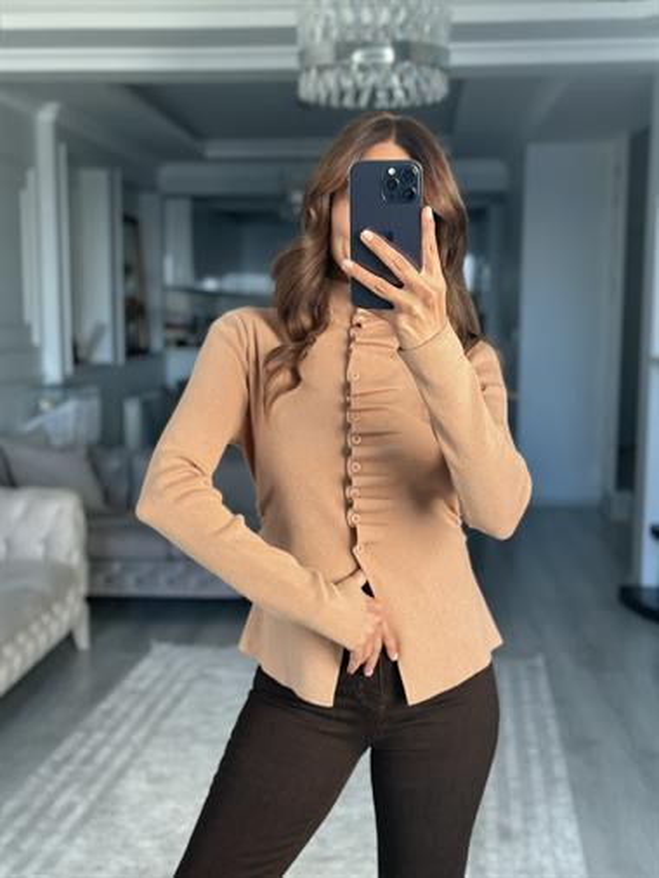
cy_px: 439
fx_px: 1217
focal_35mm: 48
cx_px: 330
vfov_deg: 39.6
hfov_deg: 30.3
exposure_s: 1/105
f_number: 1.78
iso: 125
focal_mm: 6.86
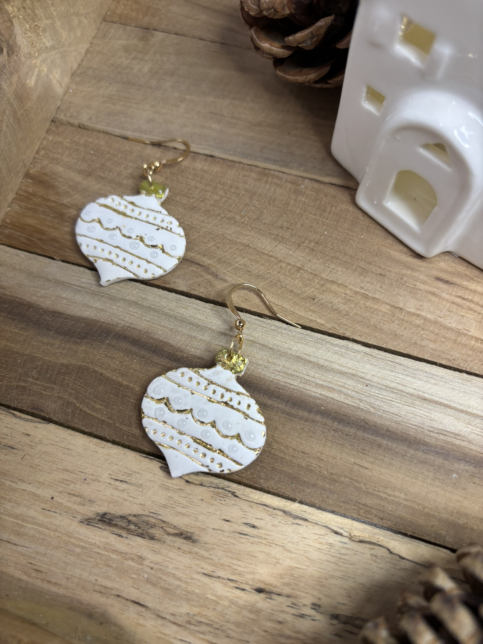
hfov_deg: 53.1
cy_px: 322
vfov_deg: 67.3
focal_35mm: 26
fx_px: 484
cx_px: 242
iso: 80
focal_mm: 5.96
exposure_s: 1/100
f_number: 1.6
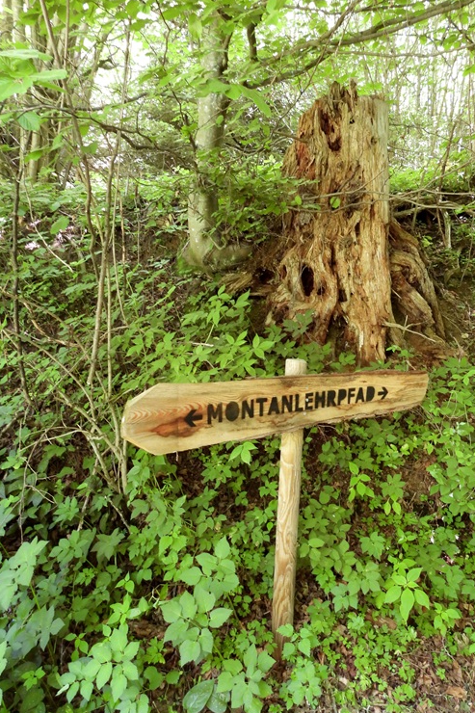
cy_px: 339
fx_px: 535
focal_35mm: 27
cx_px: 283
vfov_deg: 67.4
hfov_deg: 47.6
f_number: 2.8
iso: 400
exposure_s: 1/15
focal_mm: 4.3
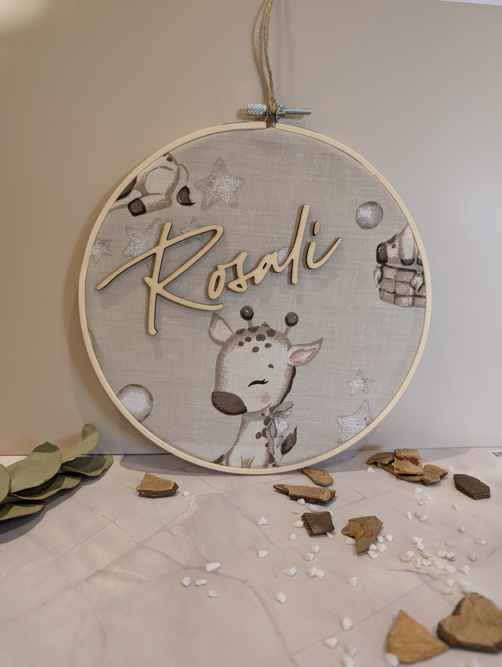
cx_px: 251
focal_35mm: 24
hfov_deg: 56.9
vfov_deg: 71.5
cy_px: 334
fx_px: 463
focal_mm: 6.9
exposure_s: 1/23.8
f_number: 1.68
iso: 53
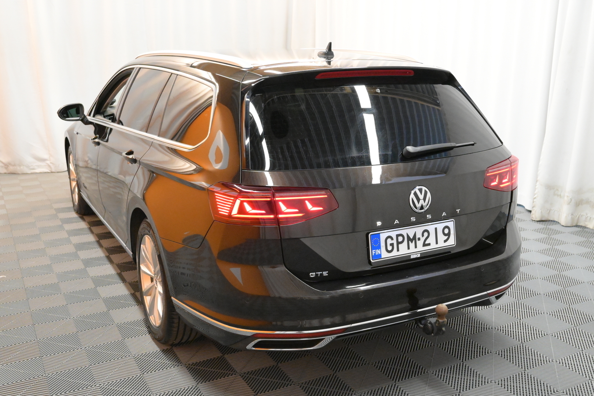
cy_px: 198
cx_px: 297
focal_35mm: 36
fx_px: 594
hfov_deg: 53.1
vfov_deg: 36.9
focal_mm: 24
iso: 8000
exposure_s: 1/250
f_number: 5
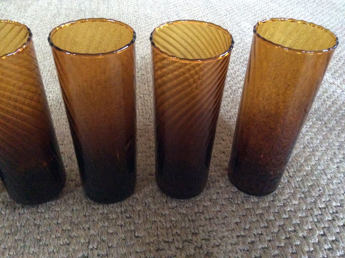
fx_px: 318
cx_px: 172
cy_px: 129
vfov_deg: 44.1
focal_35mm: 32
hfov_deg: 56.9
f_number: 2.4
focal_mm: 3.3
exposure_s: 1/17
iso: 640
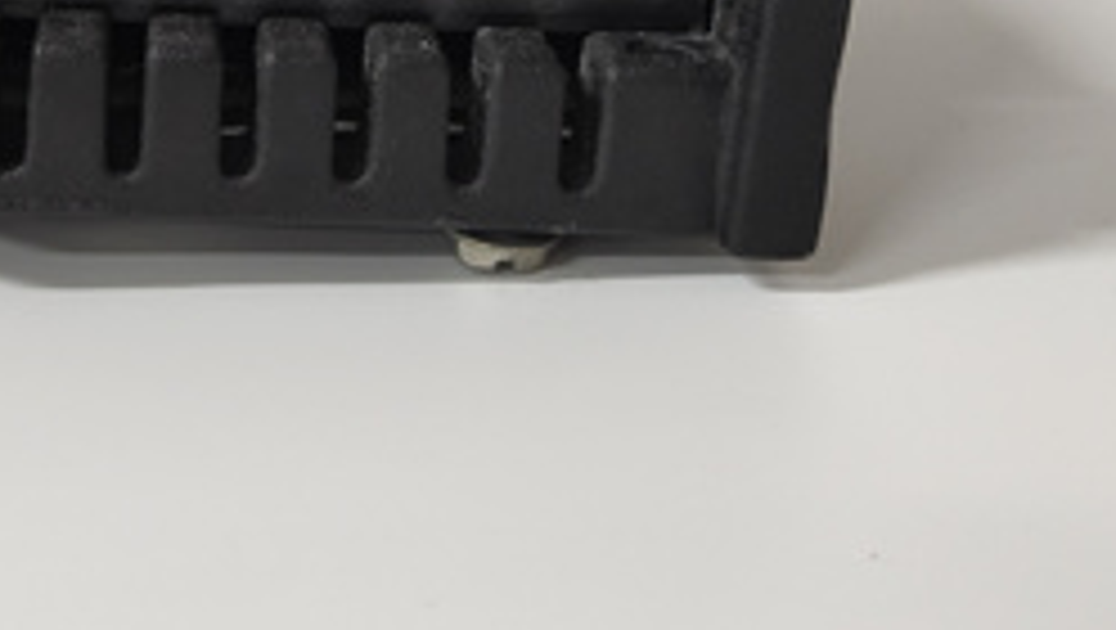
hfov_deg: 35.6
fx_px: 1688
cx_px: 248
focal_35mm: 57
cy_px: -133
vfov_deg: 19.8
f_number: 2
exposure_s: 1/33
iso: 343
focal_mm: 3.87
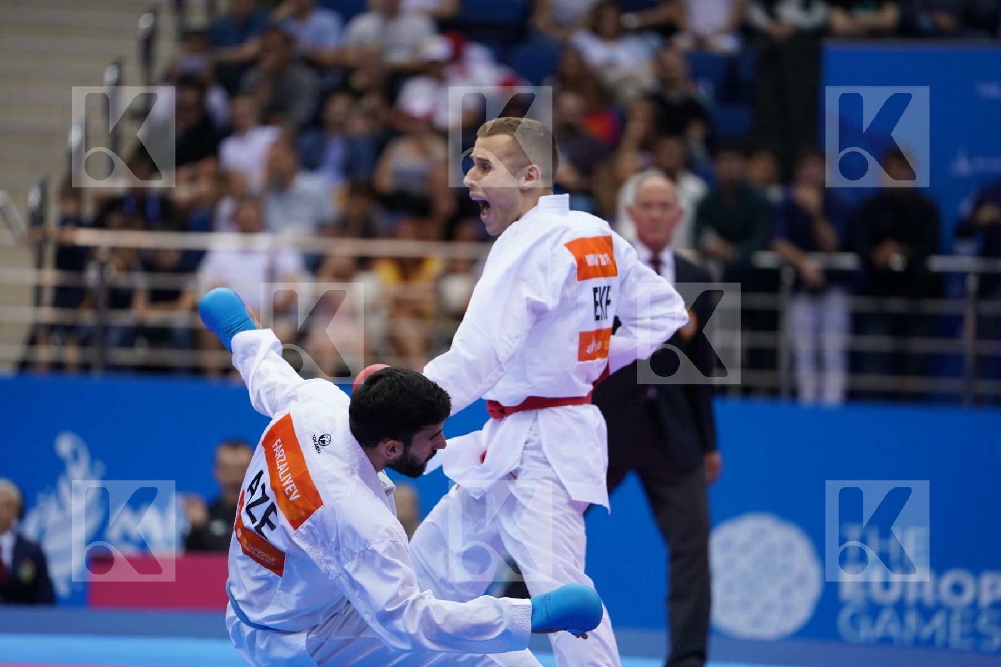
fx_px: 5561
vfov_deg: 6.9
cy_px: 334
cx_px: 500
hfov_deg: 10.3
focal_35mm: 200
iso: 1250
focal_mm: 200
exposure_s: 1/1000
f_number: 2.8
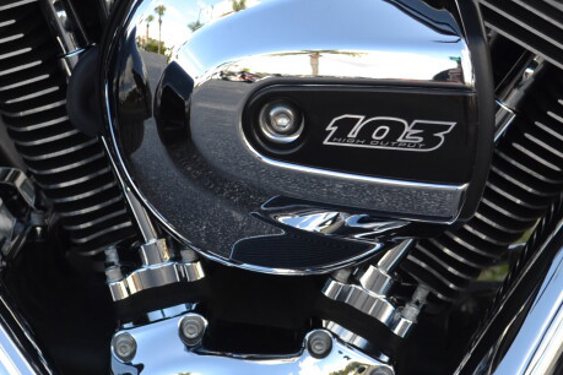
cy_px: 249
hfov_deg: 13.8
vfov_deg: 9.2
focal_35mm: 149
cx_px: 251
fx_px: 2330
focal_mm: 38
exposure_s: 1/125
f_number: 5.6
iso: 100
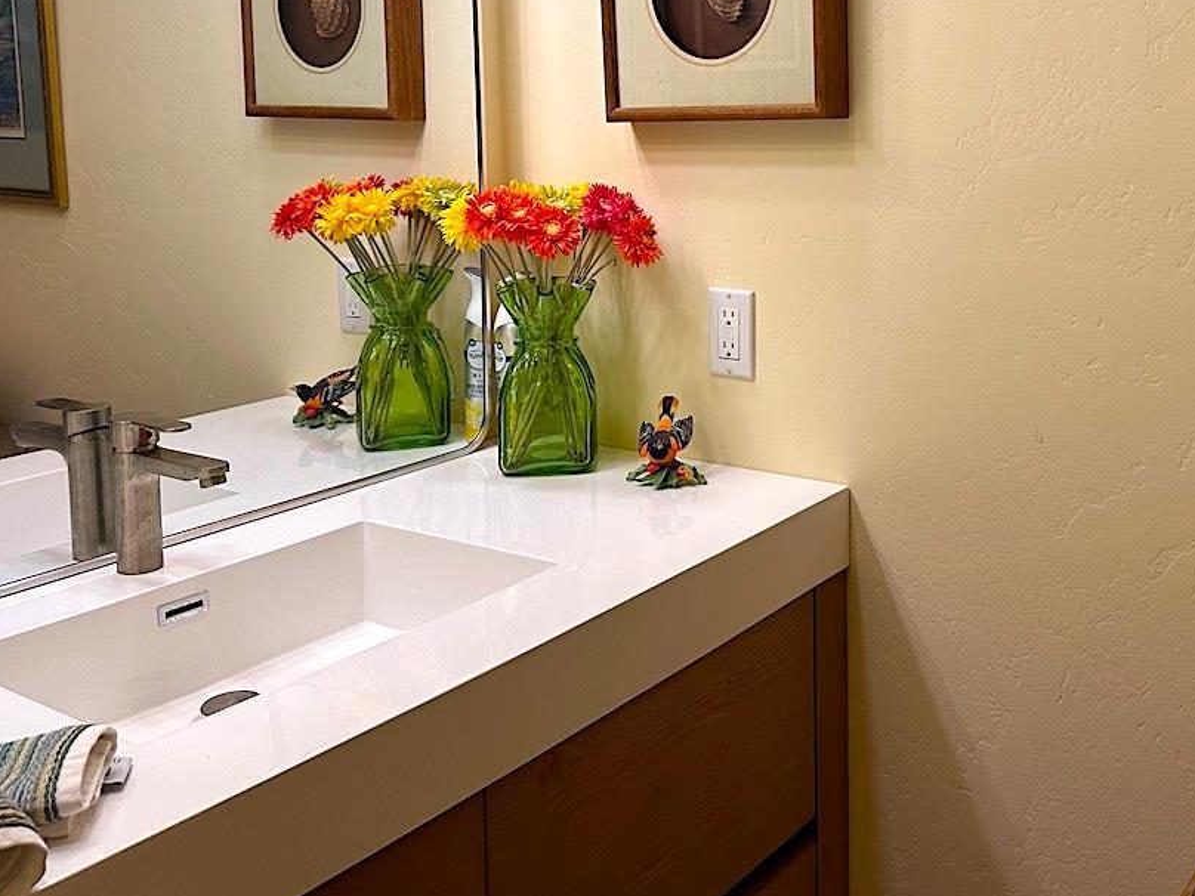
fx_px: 1312
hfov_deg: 48.1
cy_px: 244
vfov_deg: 37.0
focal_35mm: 38
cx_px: 802
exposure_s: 1/241
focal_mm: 6.86
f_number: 1.78
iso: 64
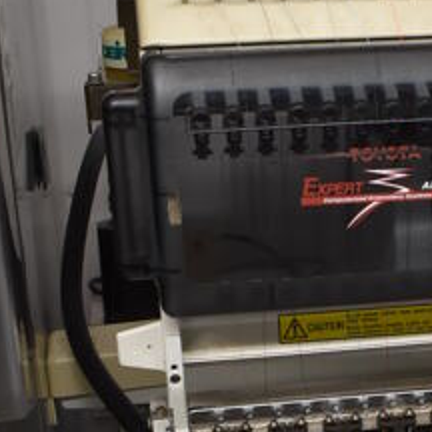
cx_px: 456
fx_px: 1370
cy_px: 487
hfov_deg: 17.4
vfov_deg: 17.3
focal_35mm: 97
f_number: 3.5
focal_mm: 18
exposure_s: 1/125
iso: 1100
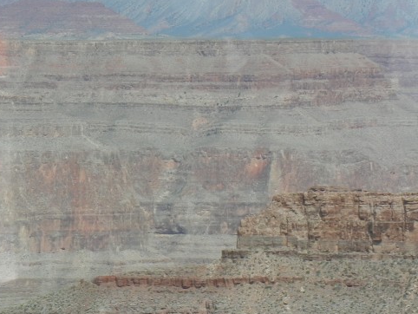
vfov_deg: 7.8
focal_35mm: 189
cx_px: 85
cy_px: 276
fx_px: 2283
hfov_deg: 10.4
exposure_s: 1/150
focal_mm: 16
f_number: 4.4
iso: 160
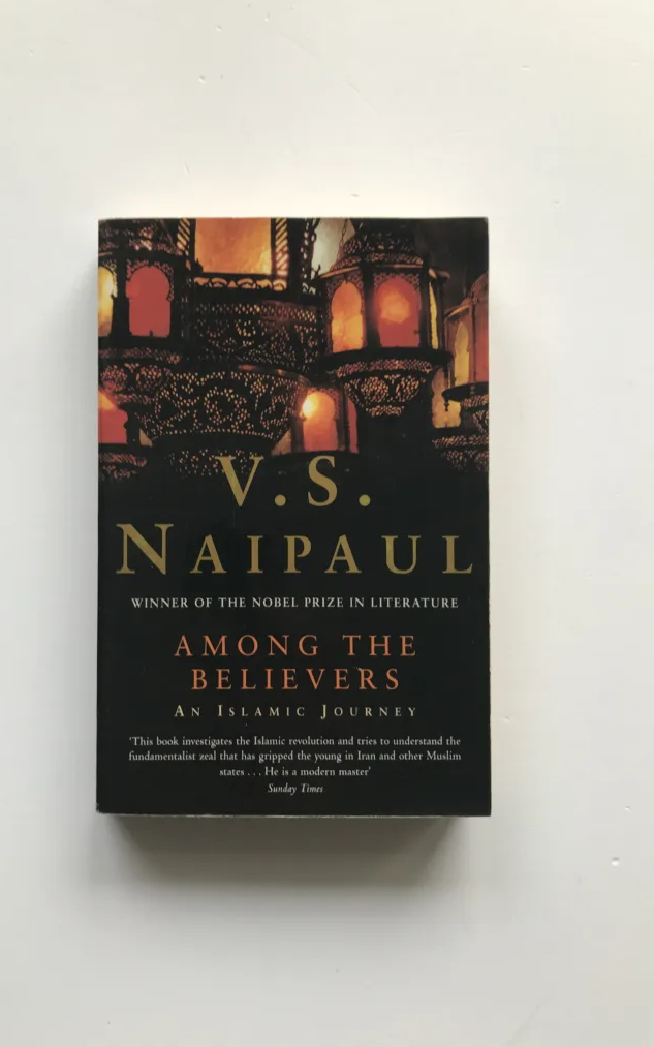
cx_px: 277
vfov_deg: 62.9
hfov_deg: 41.7
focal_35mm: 30
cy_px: 526
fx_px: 856
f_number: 1.8
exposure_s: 1/50
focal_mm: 3.99
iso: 25
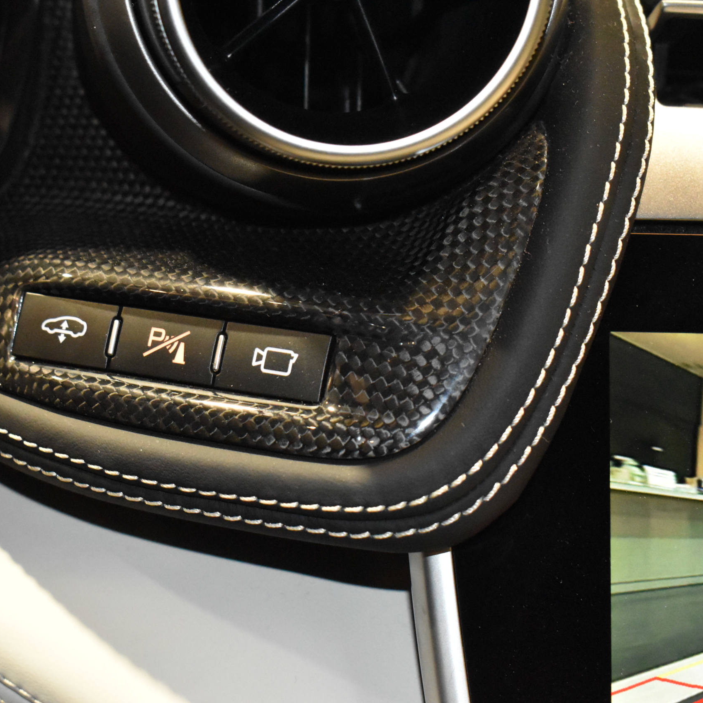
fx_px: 1769
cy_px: 354
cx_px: 268
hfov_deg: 22.4
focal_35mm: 77
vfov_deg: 22.5
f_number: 8
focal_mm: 40
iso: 6400
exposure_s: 1/60
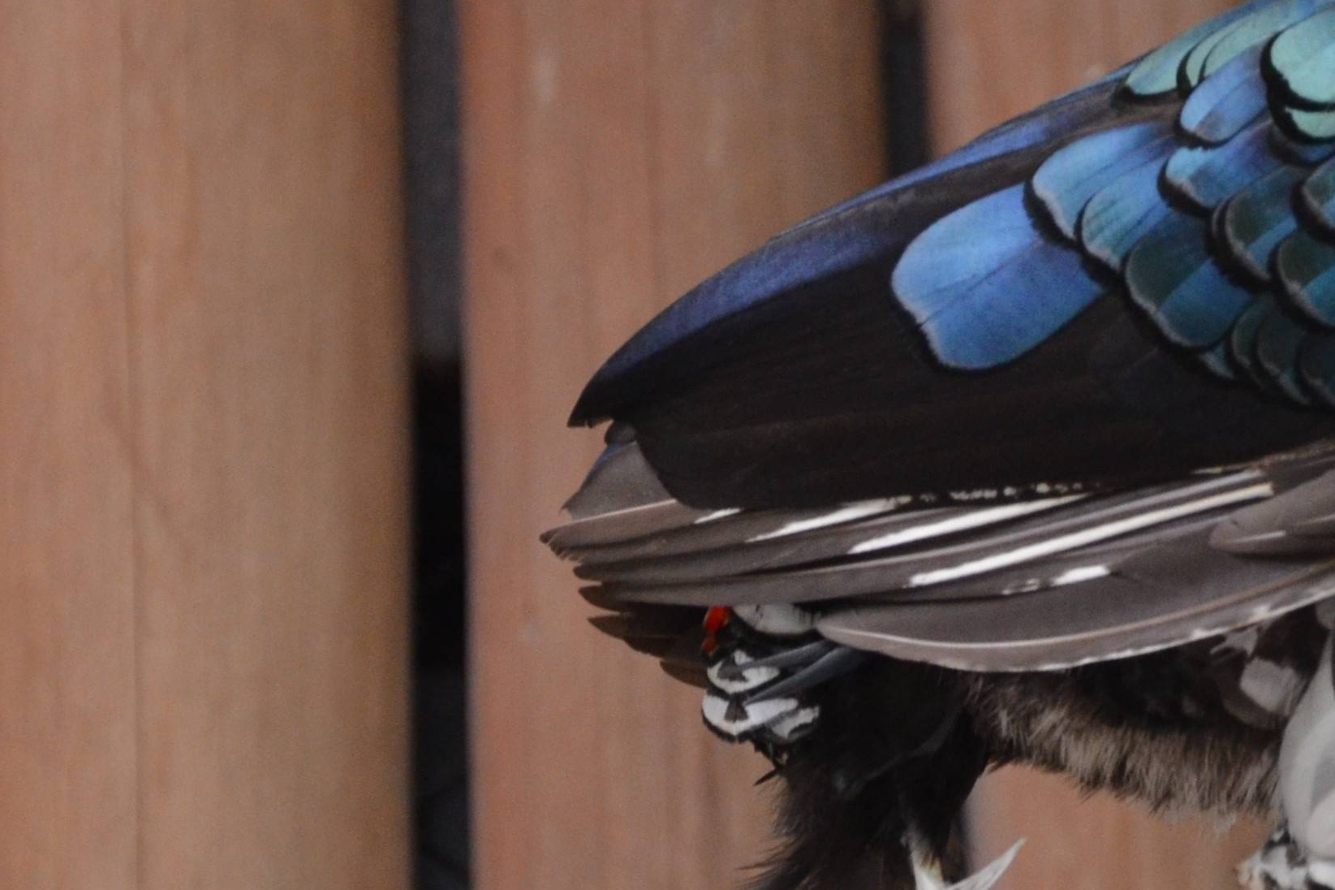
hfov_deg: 6.6
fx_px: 11641
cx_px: 1129
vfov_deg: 4.4
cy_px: 283
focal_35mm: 314
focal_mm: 70
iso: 1000
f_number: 5.3
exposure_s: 1/30
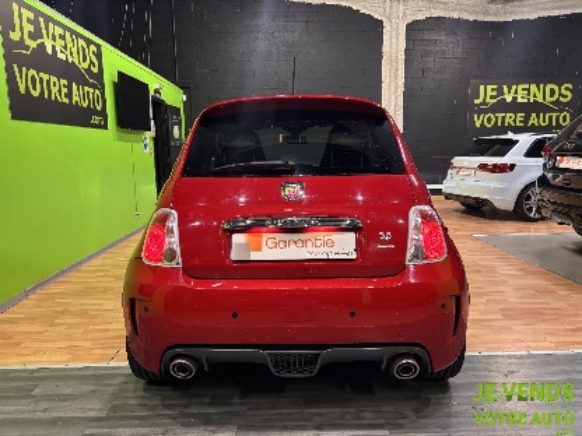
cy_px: 218
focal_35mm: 26
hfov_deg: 67.3
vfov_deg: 53.1
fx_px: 437
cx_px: 291
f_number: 1.6
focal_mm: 5.96
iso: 320
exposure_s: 1/50
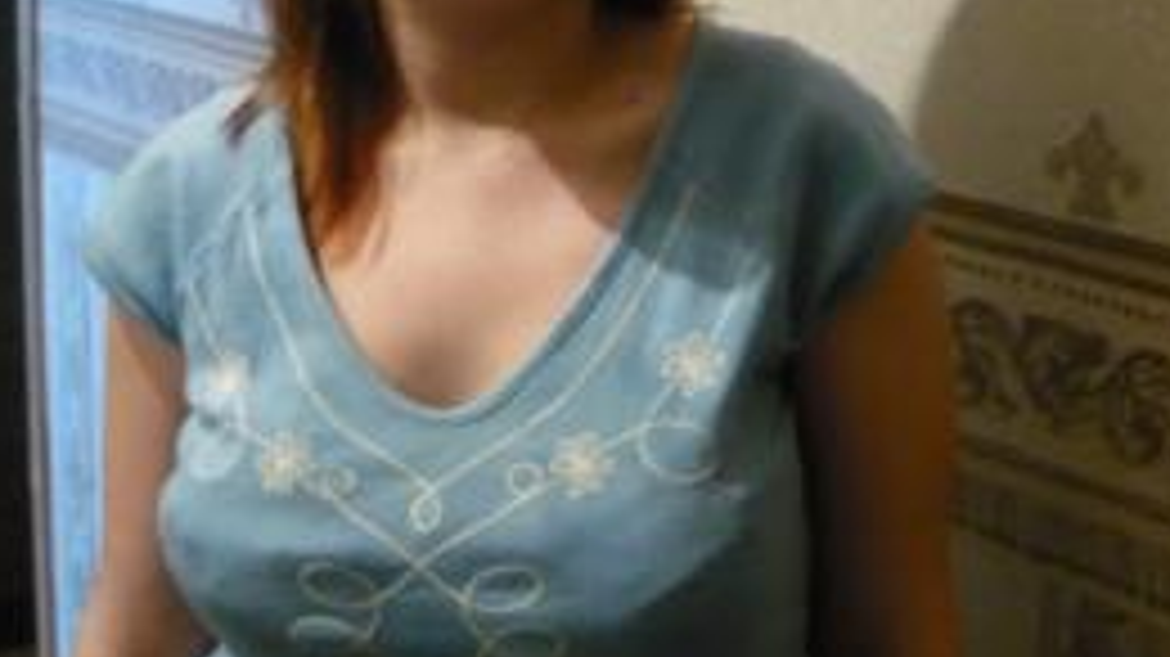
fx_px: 1923
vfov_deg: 19.1
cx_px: 549
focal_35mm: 62
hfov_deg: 33.8
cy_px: 68
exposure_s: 1/20
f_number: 2.8
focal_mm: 5.5
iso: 400
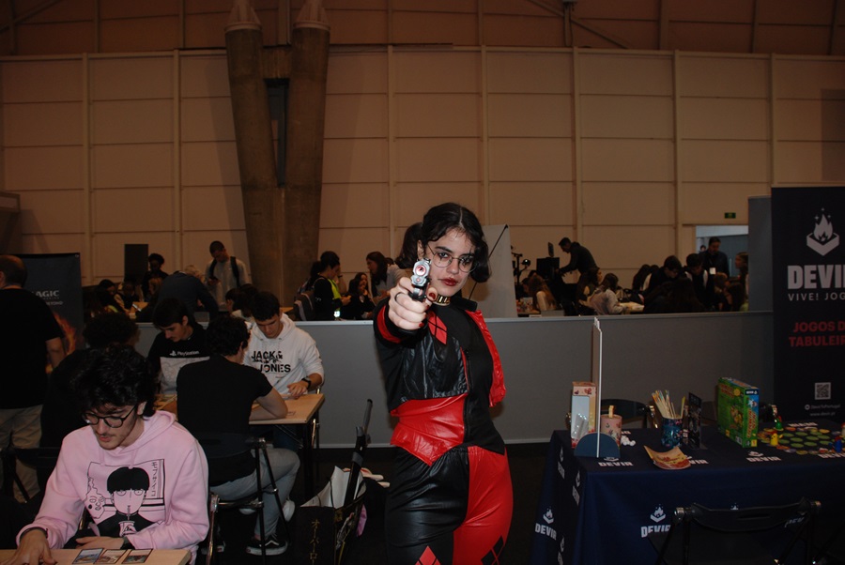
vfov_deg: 48.0
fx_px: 634
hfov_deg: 67.3
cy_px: 282
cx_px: 422
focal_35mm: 27
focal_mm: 18
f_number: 4
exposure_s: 1/60
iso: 400
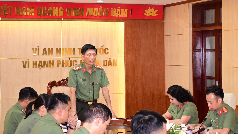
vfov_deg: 15.3
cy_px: 63
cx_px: 119
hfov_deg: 26.8
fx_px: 499
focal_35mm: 79
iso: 2500
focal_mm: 50
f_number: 4.8
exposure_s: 1/200
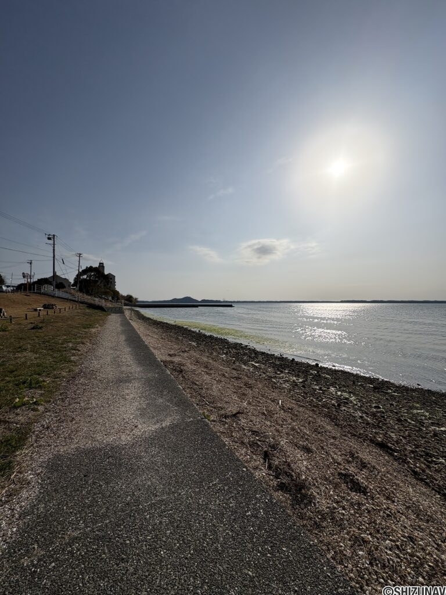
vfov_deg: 102.1
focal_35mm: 14
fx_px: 241
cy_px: 298
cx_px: 223
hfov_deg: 85.7
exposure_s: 1/9009
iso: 40
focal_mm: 2.22
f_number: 2.2
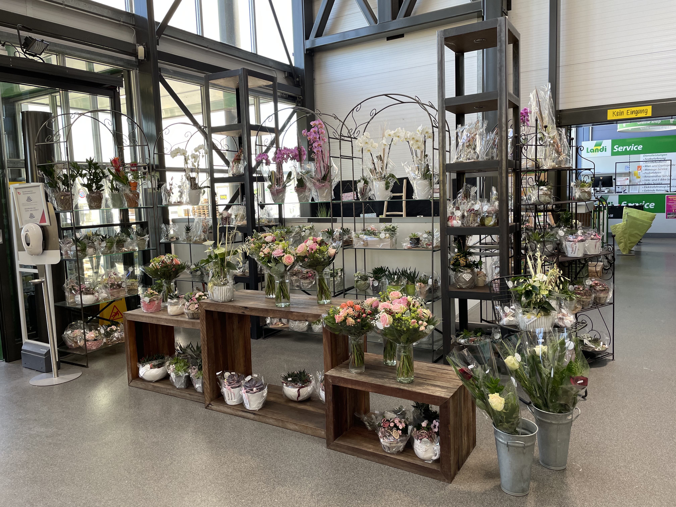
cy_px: 254
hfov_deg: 67.3
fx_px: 508
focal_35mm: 26
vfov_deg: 53.1
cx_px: 338
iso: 50
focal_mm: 4.2
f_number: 1.6
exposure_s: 1/100
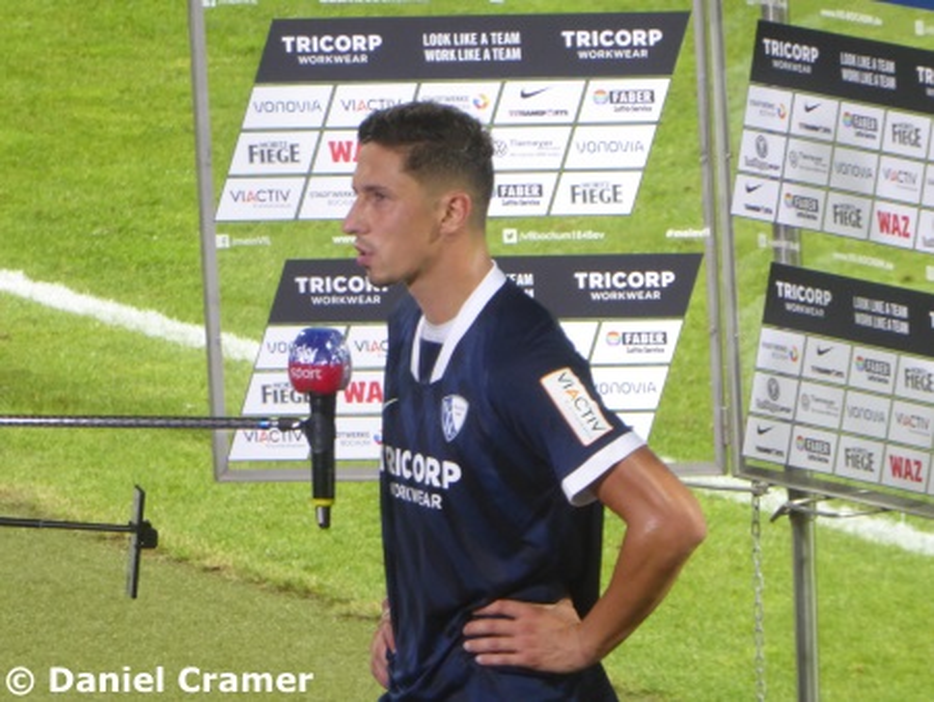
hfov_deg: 2.8
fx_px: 19437
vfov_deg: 2.1
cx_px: 467
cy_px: 351
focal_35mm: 720
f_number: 6.4
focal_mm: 129
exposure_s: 1/25
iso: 400
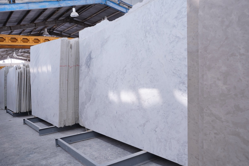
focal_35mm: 29
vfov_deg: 45.0
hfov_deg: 63.6
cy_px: 84
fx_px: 201
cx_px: 128
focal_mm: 28
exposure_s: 1/8
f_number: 7.1
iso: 100
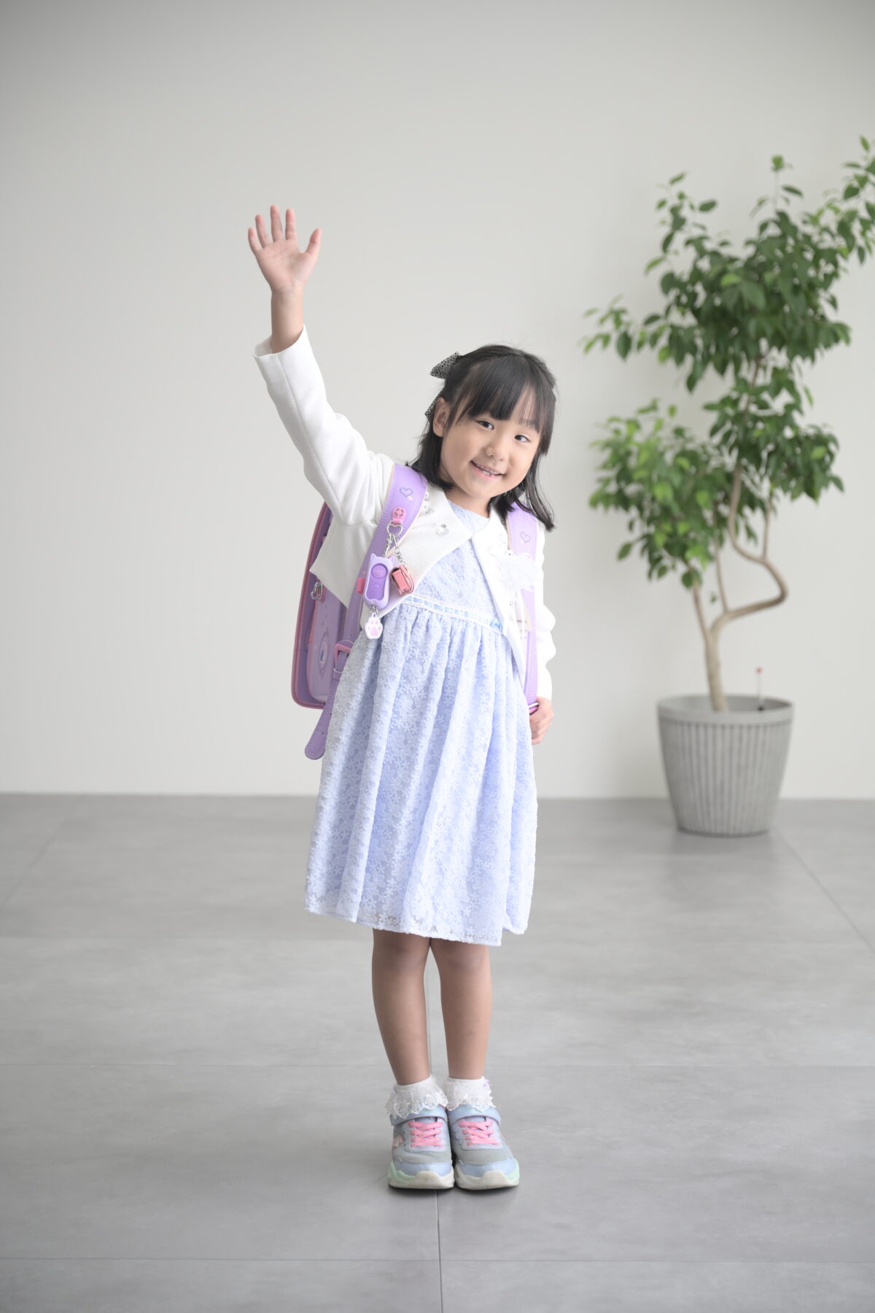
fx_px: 2370
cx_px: 438
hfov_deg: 20.9
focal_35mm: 65
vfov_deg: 31.0
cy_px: 656
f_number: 2.8
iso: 125
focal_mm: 65
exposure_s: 1/160
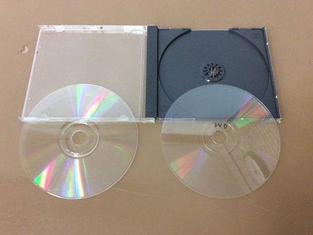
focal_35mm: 33
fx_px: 298
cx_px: 153
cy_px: 120
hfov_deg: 55.3
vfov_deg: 43.0
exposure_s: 1/24
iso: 160
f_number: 2.4
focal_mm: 3.3
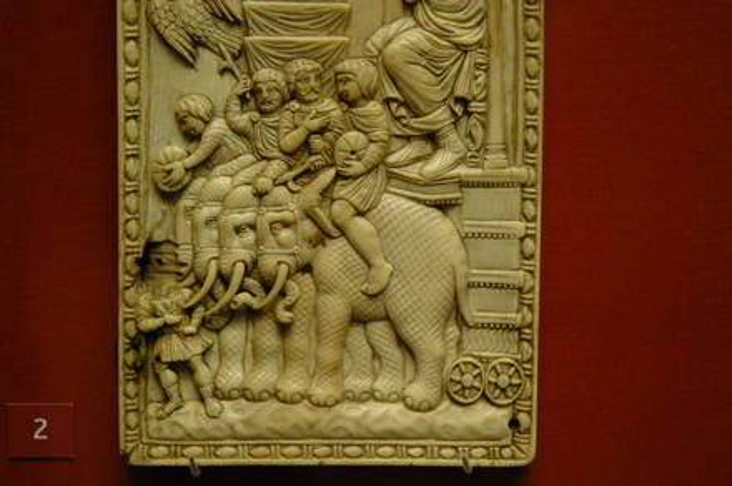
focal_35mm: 66
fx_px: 1340
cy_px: 243
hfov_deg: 30.6
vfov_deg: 20.5
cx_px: 366
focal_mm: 44
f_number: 4.5
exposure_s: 1/15
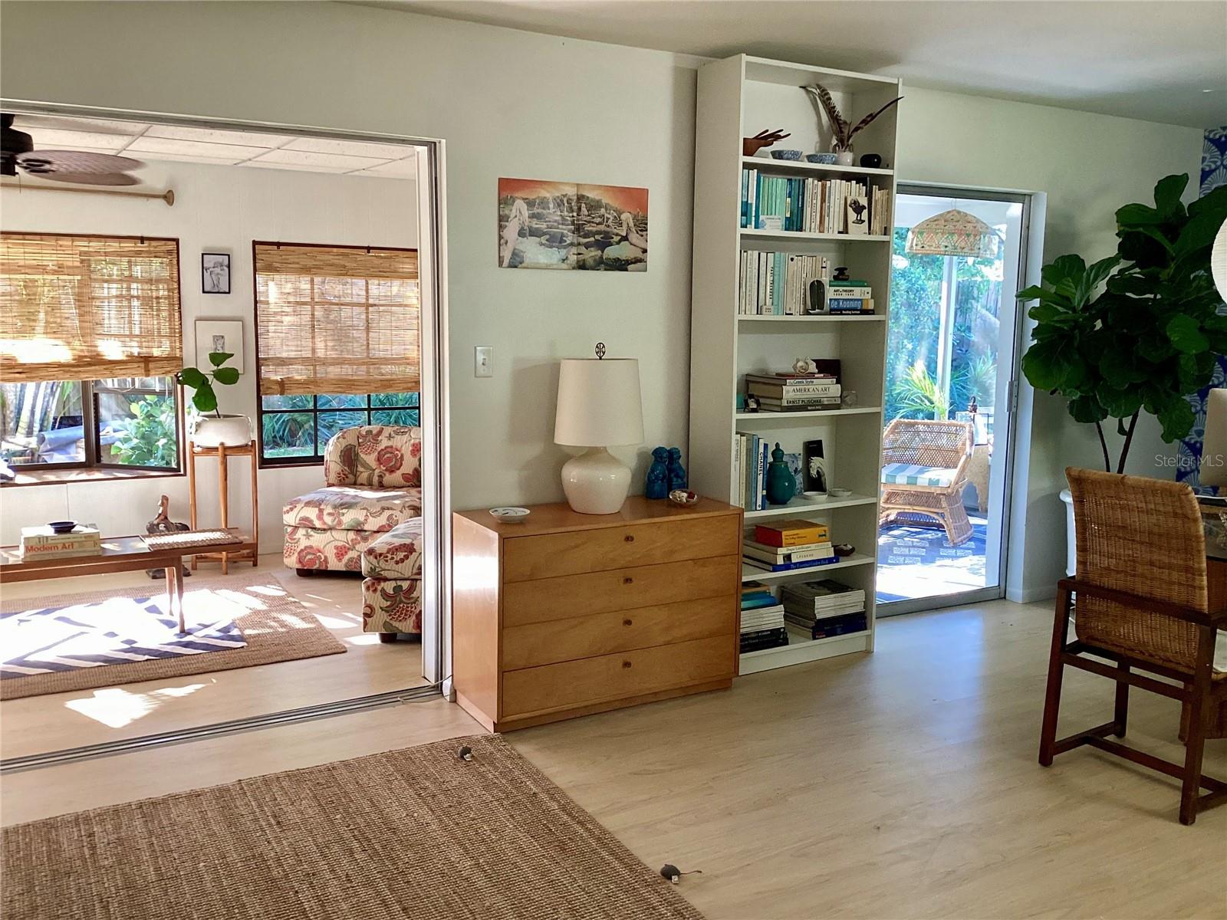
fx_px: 1099
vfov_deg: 45.4
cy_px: 460
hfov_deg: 58.4
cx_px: 614
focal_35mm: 31
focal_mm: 3.3
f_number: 2.4
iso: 160
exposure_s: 1/60
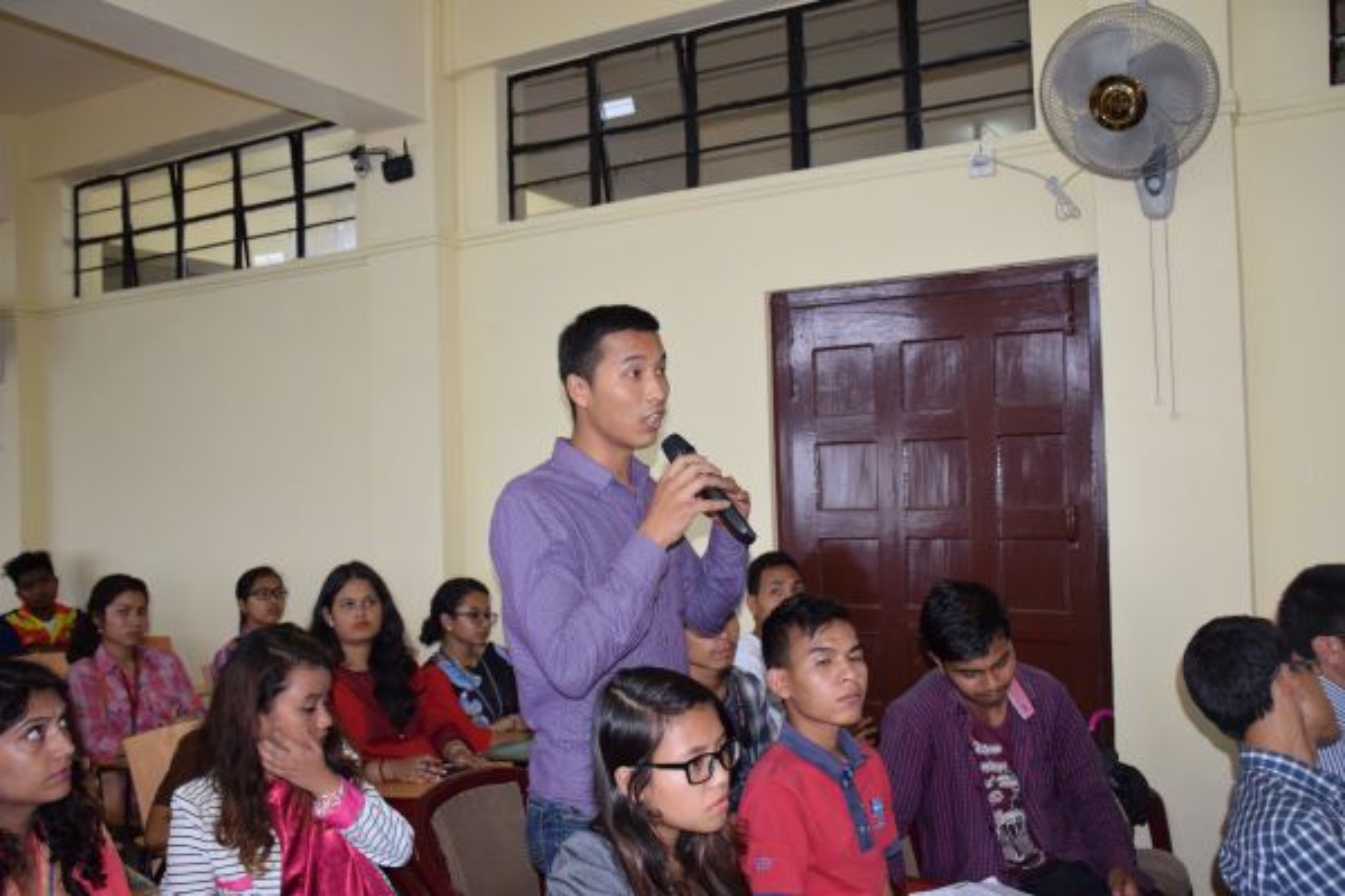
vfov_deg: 40.0
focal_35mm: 33
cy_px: 448
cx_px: 672
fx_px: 1233
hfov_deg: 57.2
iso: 800
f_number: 4
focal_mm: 22
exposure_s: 1/60
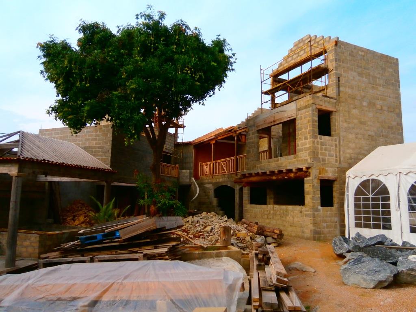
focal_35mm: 26
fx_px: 312
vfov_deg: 53.1
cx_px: 208
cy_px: 156
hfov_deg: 67.3
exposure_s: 1/800
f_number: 2.8
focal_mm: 4.7
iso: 80
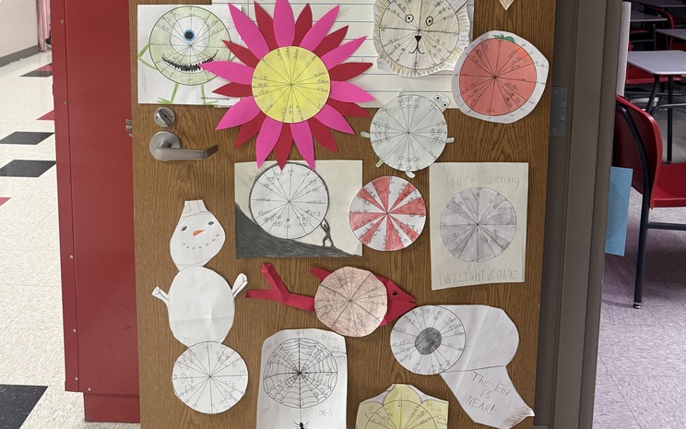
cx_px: 334
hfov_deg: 55.3
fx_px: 654
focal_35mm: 35
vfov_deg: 33.8
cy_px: 22
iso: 320
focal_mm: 6.76
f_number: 1.78
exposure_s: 1/60
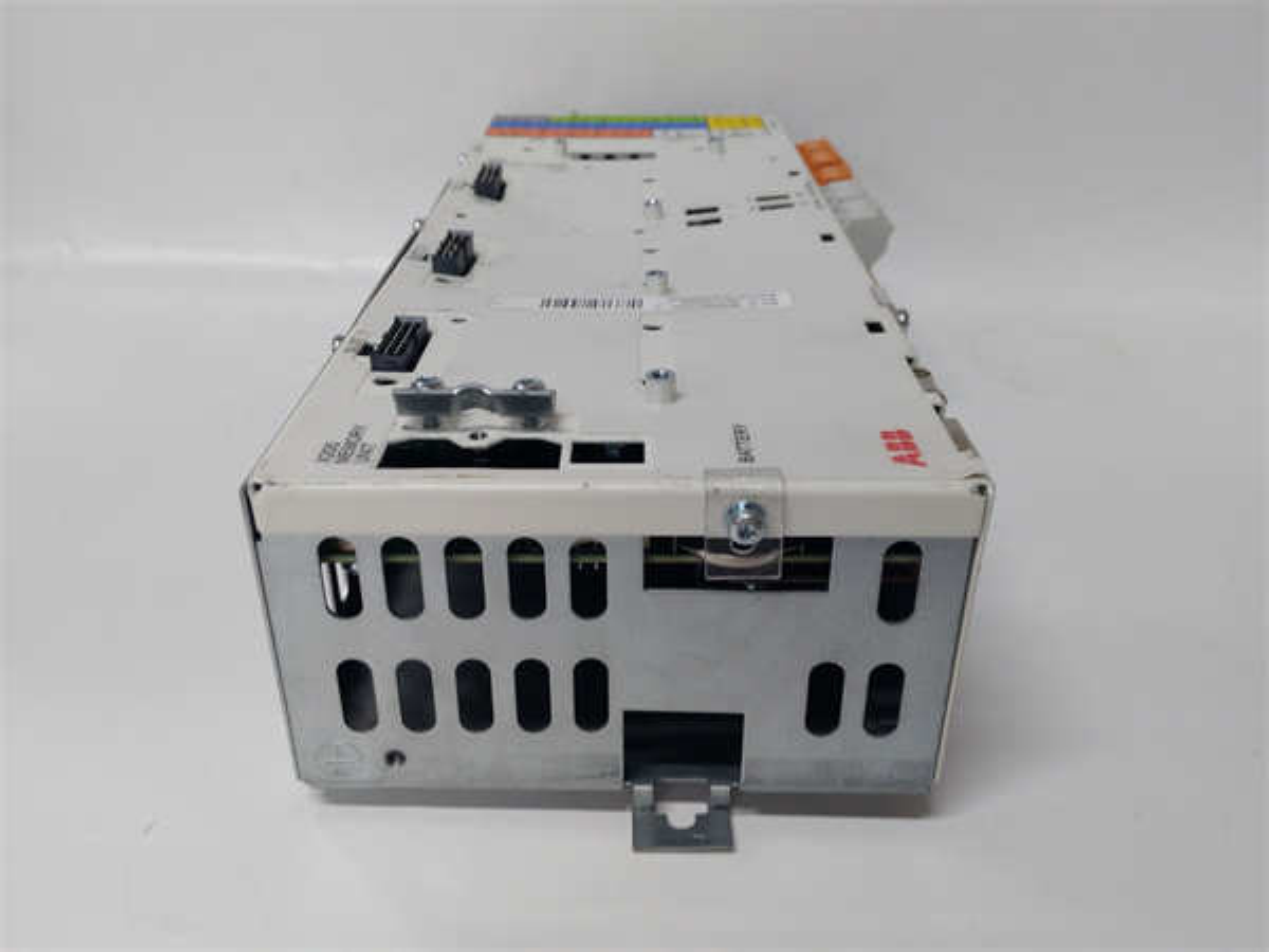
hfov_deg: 65.3
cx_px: 634
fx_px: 990
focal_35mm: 27
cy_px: 476
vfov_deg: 51.4
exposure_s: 1/33
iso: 152
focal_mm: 3.79
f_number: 2
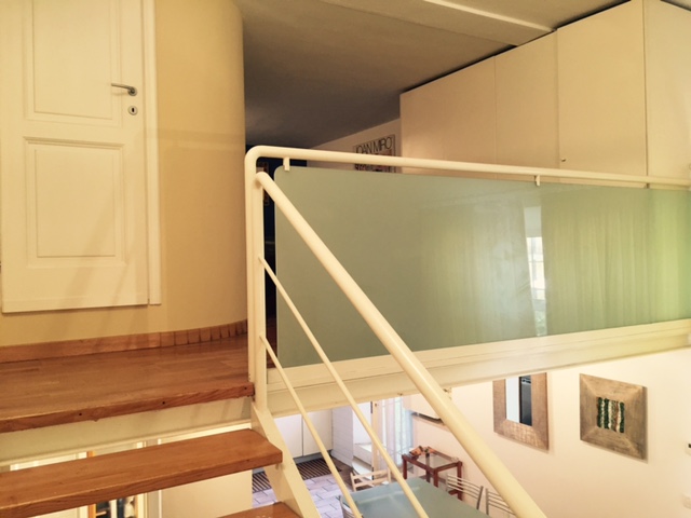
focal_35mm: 29
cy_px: 259
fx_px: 579
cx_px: 346
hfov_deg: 61.7
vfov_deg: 48.2
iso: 125
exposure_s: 1/33
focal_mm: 4.15
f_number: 2.2
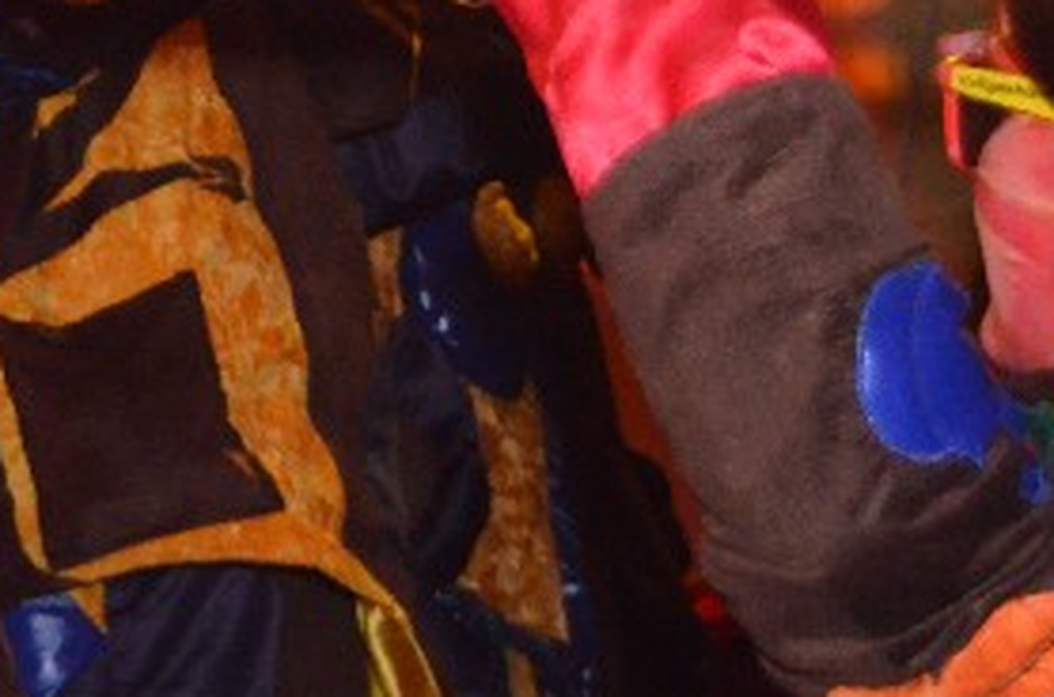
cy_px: -273
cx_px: -724
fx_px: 5170
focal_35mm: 177
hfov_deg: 11.0
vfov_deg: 7.6
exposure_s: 1/60
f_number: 4.2
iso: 3200
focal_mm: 32
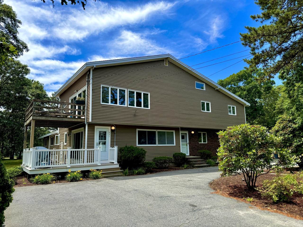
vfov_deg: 56.8
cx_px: 152
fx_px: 210
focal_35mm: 24
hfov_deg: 71.6
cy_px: 114
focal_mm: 6.76
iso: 80
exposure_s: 1/2604
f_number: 1.78
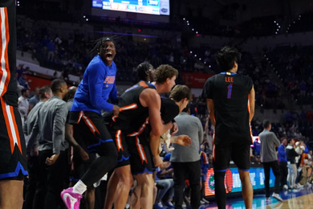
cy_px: 77
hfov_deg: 31.7
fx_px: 548
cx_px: 106
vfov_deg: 21.5
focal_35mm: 63
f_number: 2.8
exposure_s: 1/2000
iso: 5000
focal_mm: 24
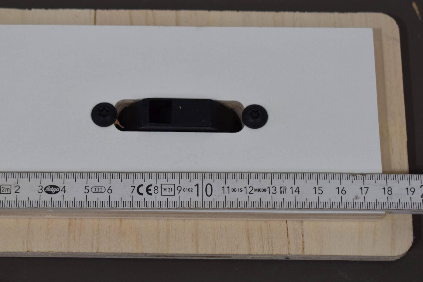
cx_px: 187
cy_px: 153
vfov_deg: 16.9
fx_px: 952
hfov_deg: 25.0
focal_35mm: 81
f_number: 5.6
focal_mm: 42
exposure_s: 1/125
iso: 250
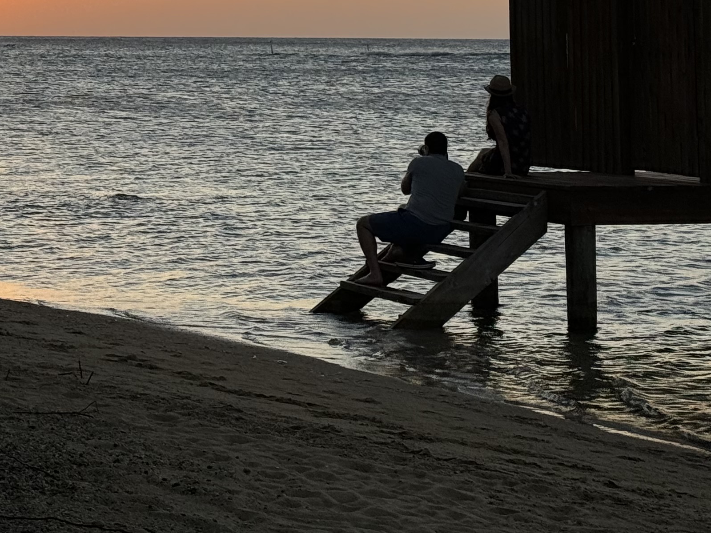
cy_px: -100
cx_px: 0
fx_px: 2486
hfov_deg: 16.0
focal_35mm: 121
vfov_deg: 12.0
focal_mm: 6.86
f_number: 1.78
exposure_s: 1/1923
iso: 64
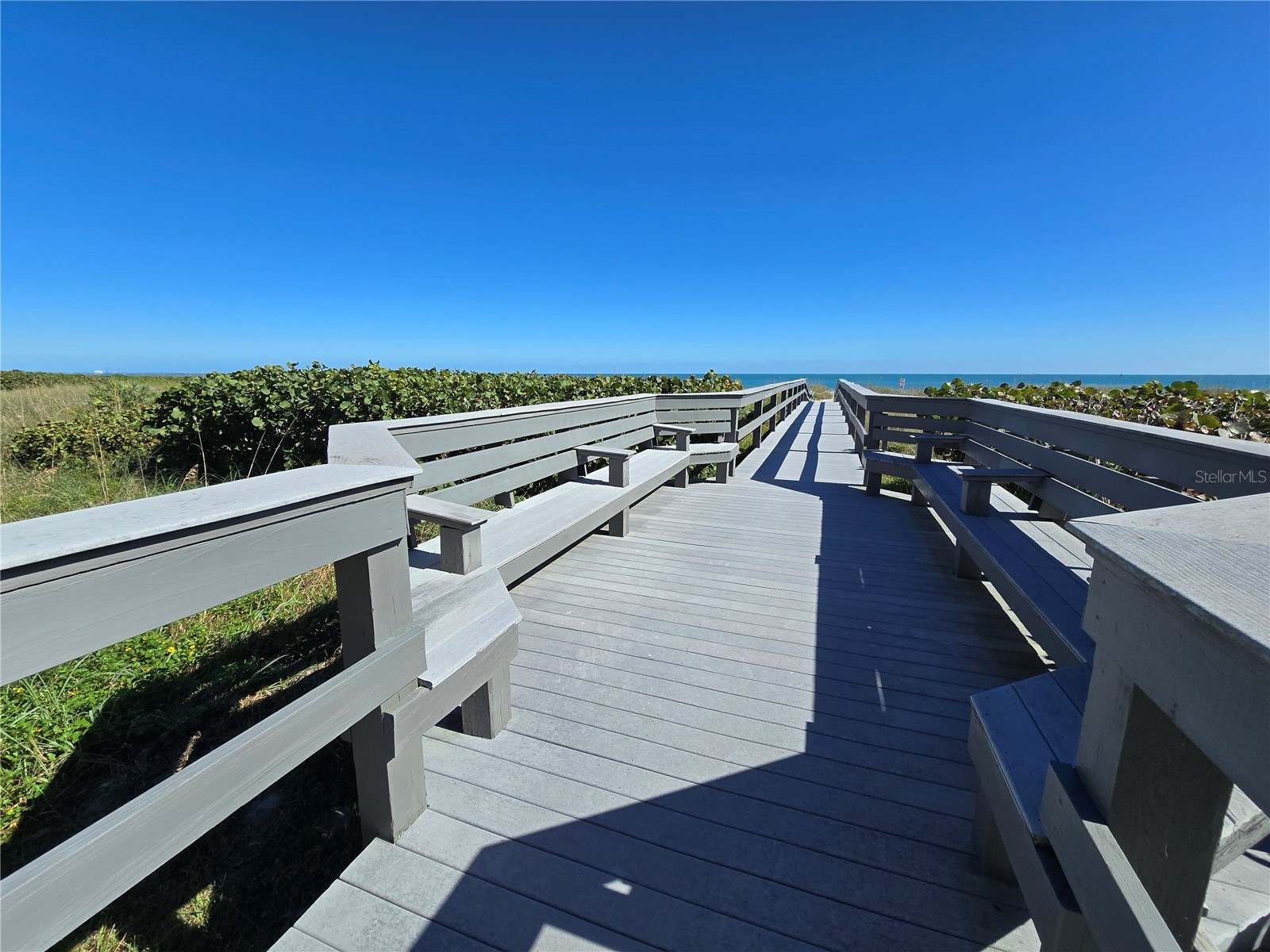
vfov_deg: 89.9
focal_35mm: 13
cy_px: 476
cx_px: 635
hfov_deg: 106.2
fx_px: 477
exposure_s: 1/3059
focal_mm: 2.2
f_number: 2.2
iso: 50
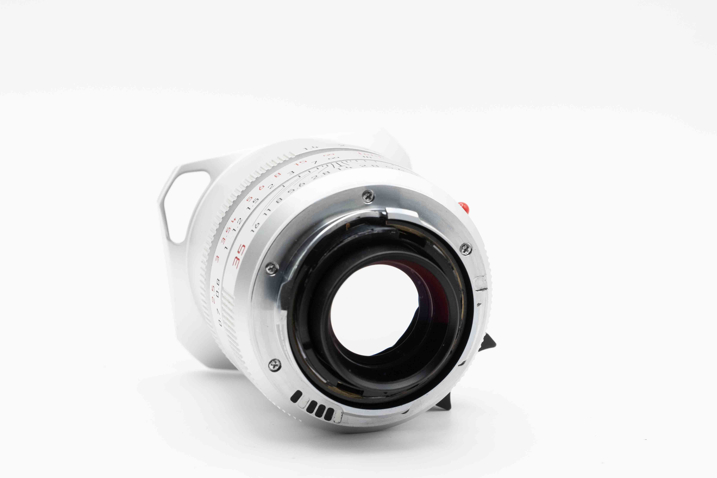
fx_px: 2230
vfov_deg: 12.2
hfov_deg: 18.3
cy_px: 294
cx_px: 351
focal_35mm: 112
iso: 3200
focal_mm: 90
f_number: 11
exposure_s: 1/200
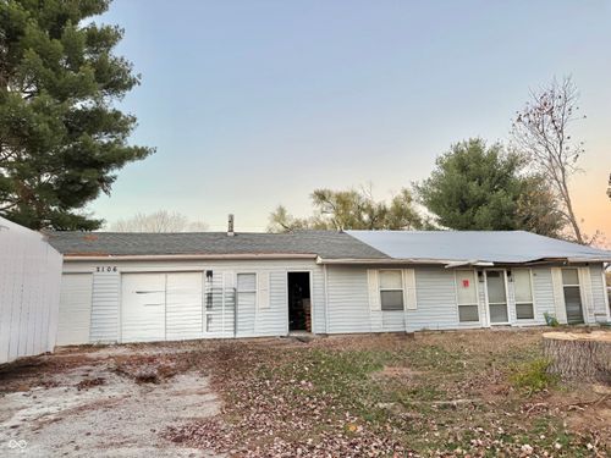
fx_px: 424
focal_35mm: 24
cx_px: 306
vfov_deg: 56.8
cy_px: 229
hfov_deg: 71.6
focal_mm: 6.76
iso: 80
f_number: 1.78
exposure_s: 1/121
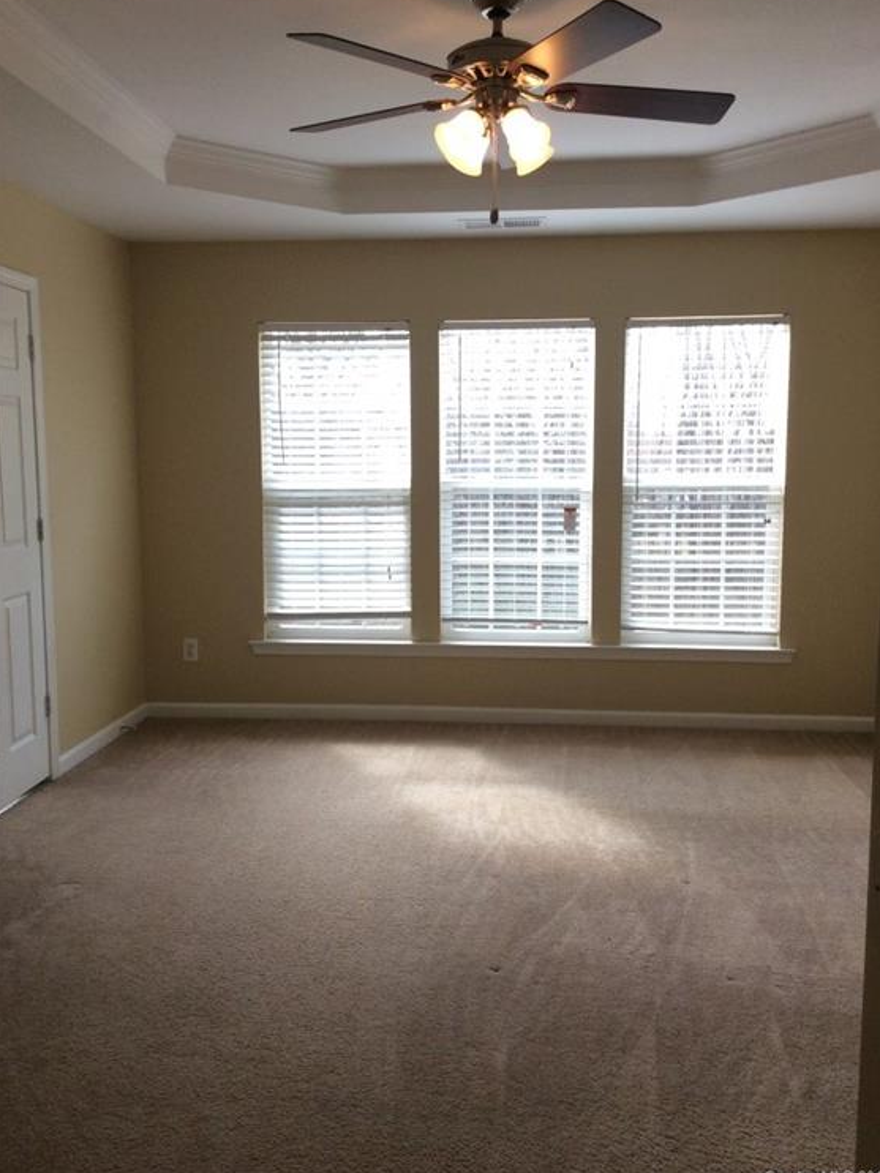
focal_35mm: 33
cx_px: 448
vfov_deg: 55.4
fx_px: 1119
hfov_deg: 42.9
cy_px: 583
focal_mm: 3.3
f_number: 2.4
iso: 50
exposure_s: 1/120
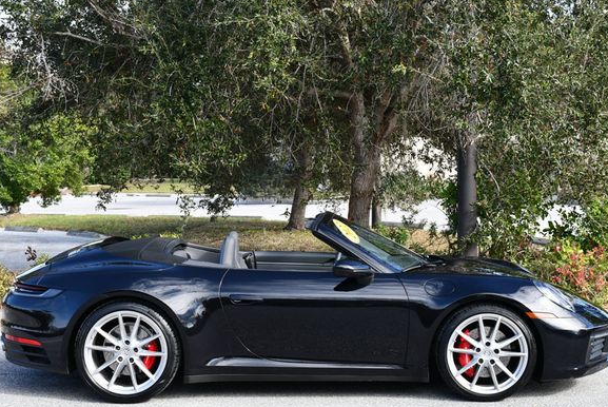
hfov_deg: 28.4
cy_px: 224
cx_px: 300
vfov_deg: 19.2
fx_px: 1200
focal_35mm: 71
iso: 200
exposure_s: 1/250
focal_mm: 32
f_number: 6.3
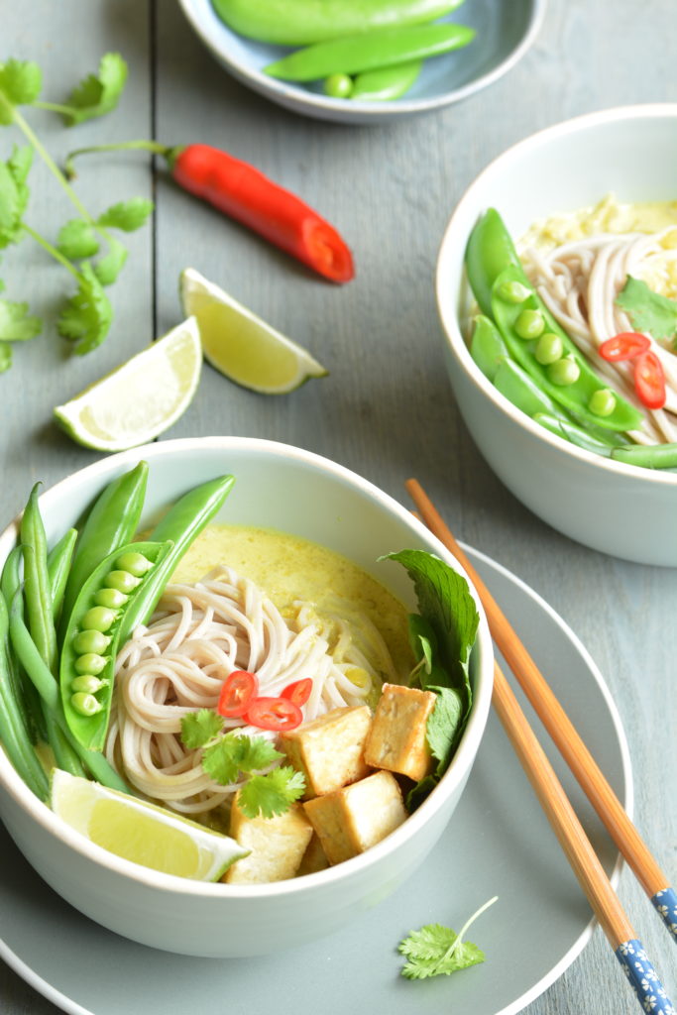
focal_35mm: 158
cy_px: 508
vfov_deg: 13.0
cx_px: 338
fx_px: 4441
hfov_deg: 8.7
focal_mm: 105
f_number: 8
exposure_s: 1/13
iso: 200
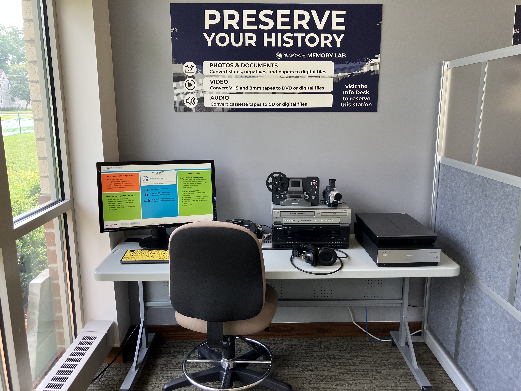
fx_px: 421
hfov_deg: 63.4
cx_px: 260
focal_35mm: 28
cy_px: 196
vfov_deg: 49.7
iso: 80
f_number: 1.8
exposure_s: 1/120
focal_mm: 3.99
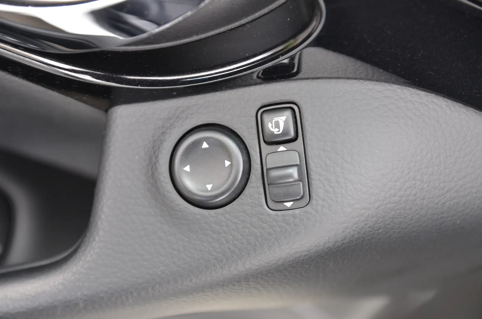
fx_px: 1002
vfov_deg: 18.1
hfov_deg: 27.0
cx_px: 241
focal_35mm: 75
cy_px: 160
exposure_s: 1/60
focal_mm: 50
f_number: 4
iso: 560
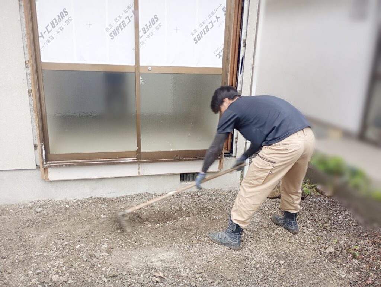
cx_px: 190
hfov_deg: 63.4
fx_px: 309
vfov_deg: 49.9
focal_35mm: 28
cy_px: 144
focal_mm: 4.27
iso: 396
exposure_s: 1/50
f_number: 1.8
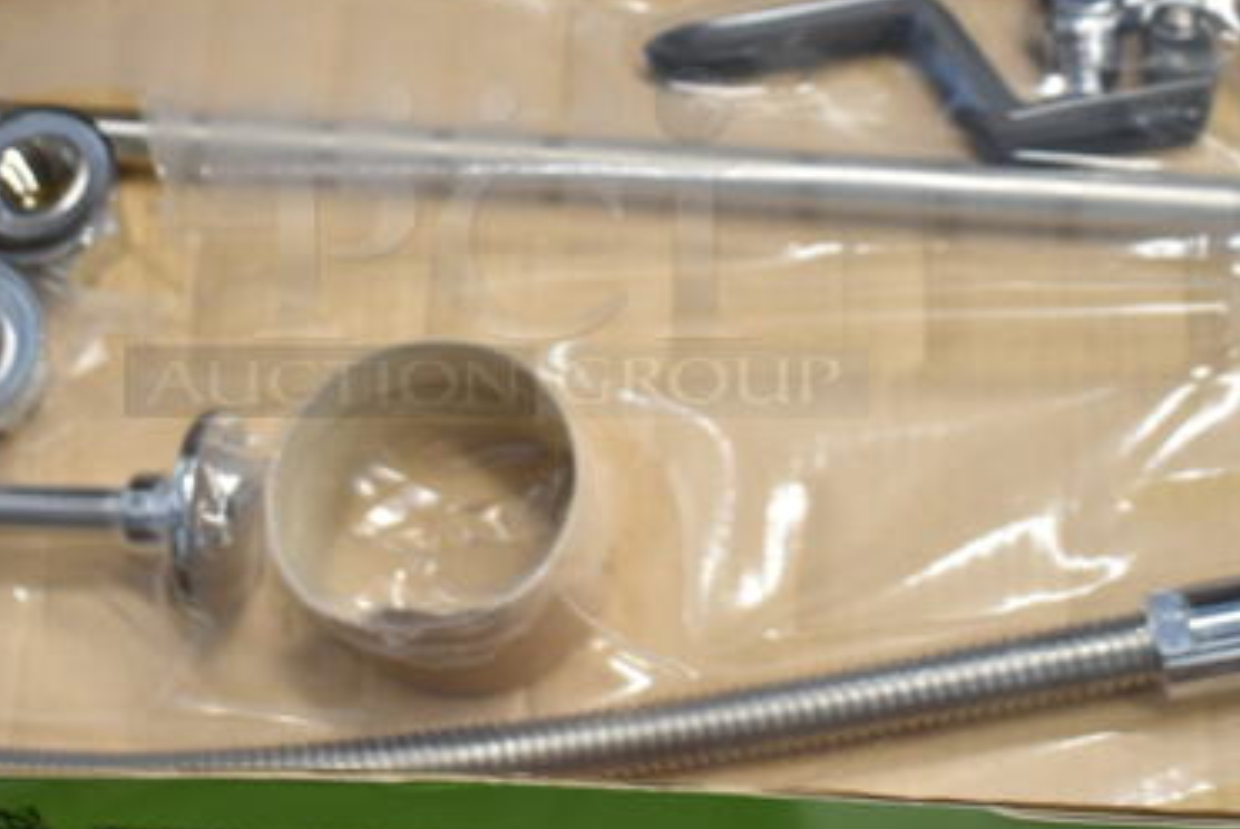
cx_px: 498
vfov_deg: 19.7
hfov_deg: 29.2
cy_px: 241
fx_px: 2378
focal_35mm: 69
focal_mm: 28
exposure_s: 1/50
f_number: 4.2
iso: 640
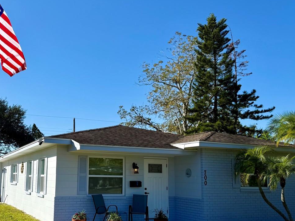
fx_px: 341
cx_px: 105
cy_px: 136
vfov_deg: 35.8
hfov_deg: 46.2
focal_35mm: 40
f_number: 1.78
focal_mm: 6.76
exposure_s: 1/4167
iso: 80
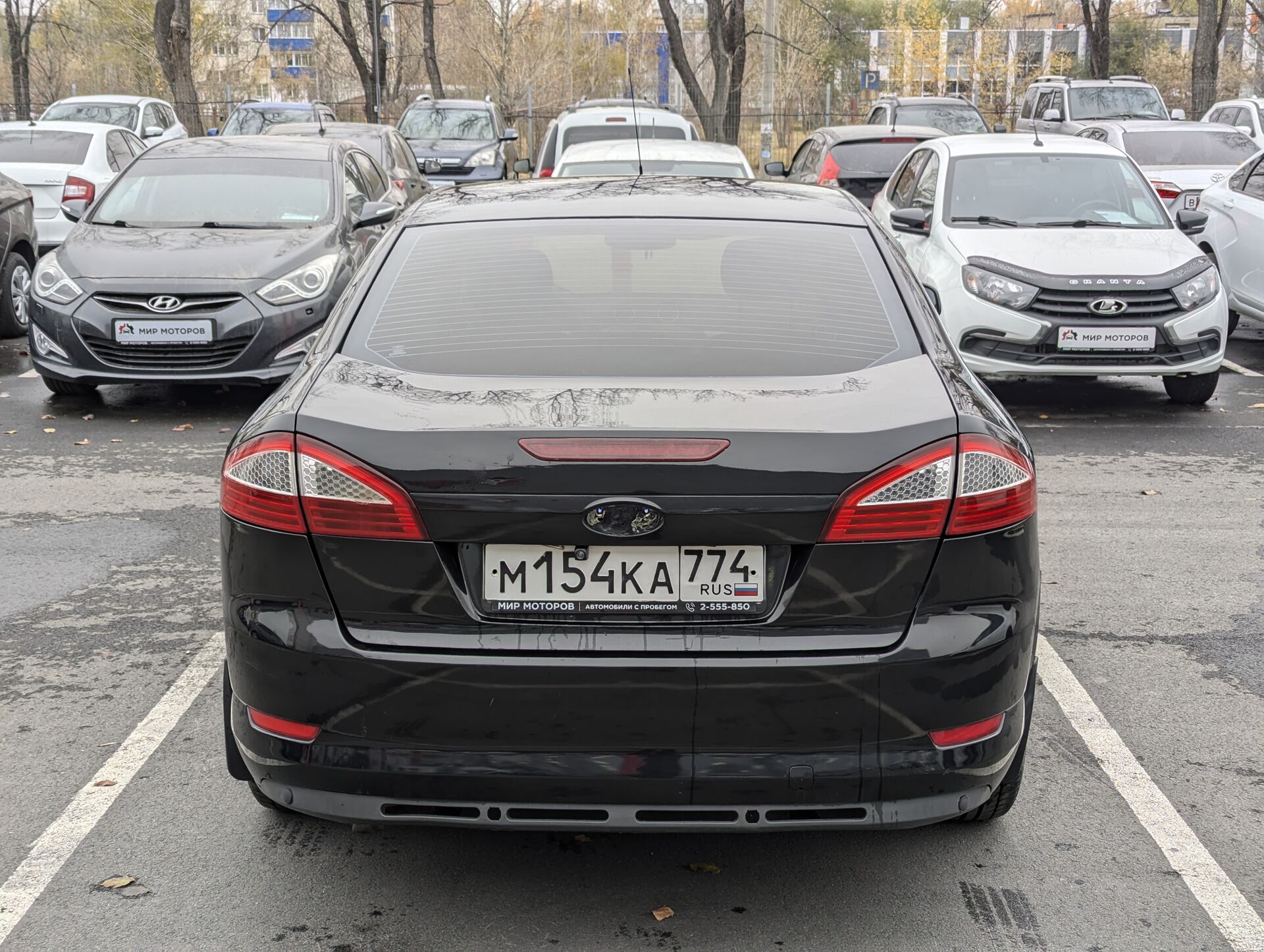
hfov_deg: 39.6
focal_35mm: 48
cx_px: 632
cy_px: 476
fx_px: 1755
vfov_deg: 30.3
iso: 40
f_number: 1.85
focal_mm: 6.81
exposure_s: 1/297
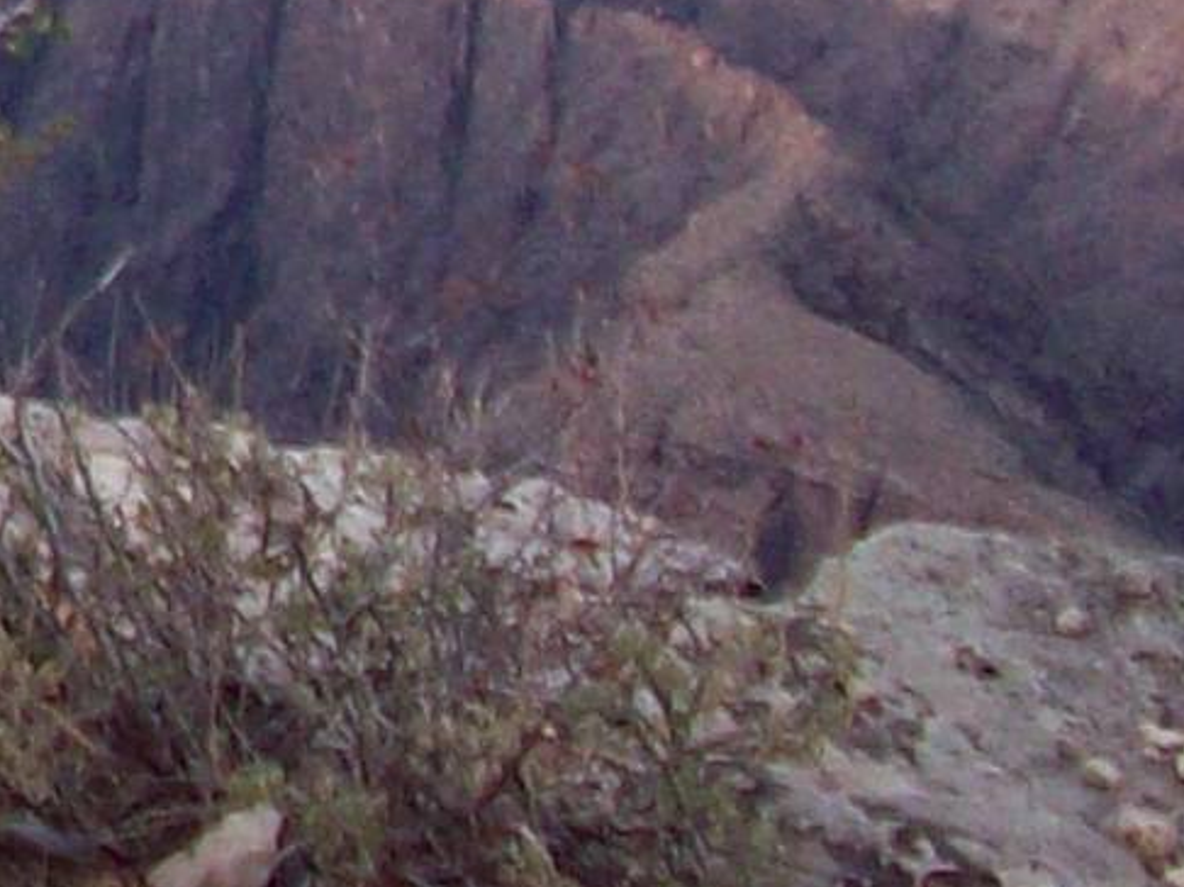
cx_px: -1876
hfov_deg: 7.3
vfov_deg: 5.8
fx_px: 8581
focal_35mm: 251
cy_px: -841
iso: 80
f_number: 2.8
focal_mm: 6.2
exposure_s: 1/301
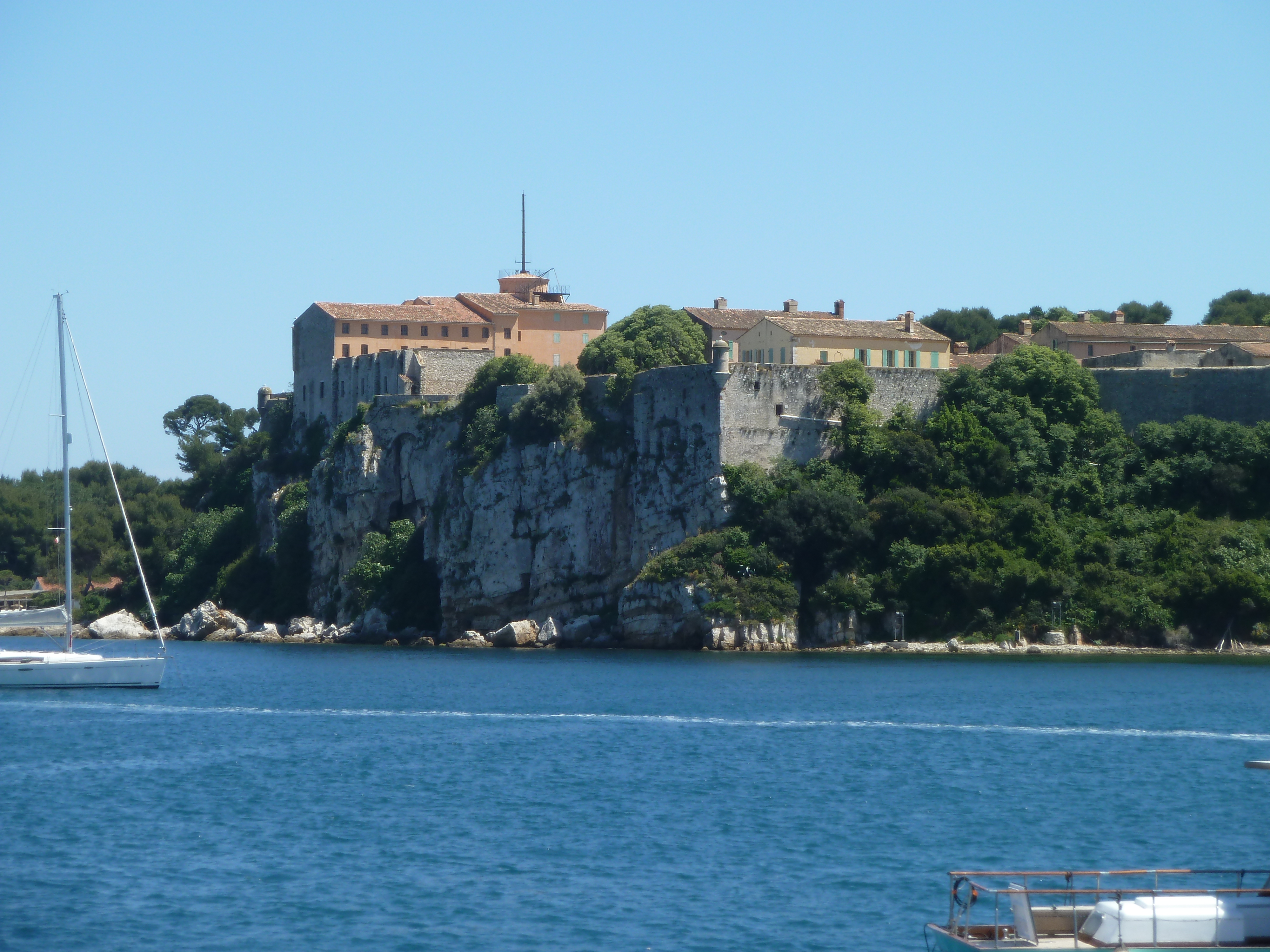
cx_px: 635
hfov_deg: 15.4
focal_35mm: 128
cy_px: 476
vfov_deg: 11.6
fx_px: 4696
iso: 80
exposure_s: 1/400
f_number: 4.4
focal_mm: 21
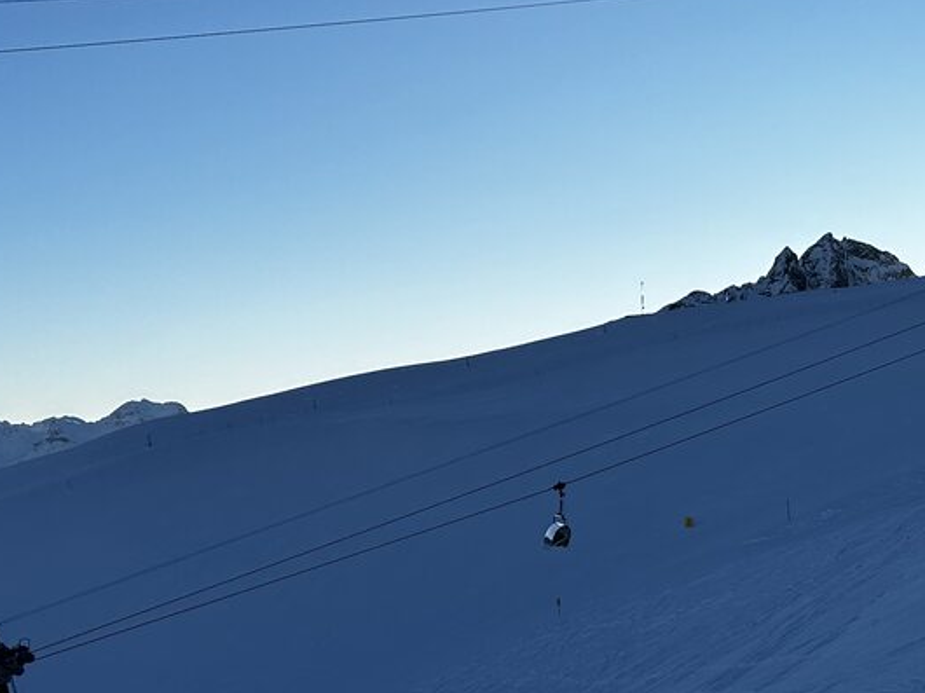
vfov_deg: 21.9
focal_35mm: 67
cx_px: 887
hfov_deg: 27.6
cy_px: 428
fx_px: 1790
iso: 50
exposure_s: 1/3831
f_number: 1.5
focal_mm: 5.7
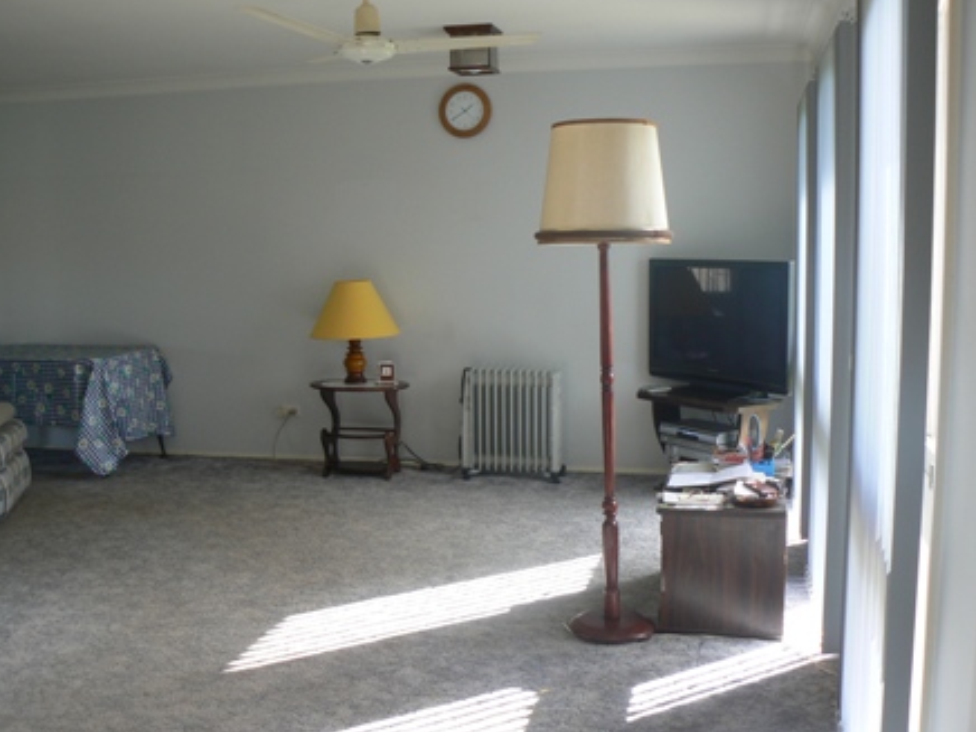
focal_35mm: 37
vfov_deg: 38.7
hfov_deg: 50.1
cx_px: 492
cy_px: 360
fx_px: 1043
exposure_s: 1/60
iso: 80
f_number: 3.2
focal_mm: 6
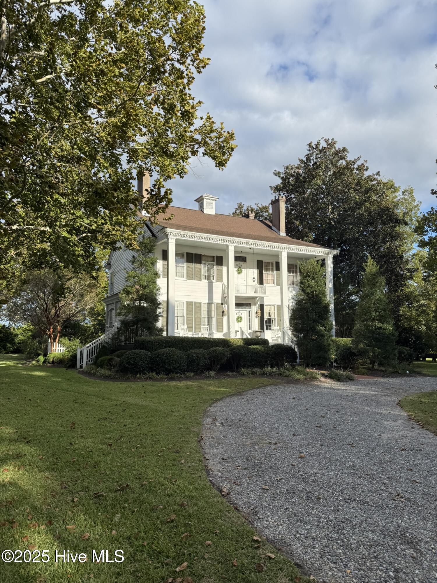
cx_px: 218
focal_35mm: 24
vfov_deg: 71.6
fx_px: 404
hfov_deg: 56.8
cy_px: 292
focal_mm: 6.76
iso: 80
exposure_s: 1/2907
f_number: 1.78
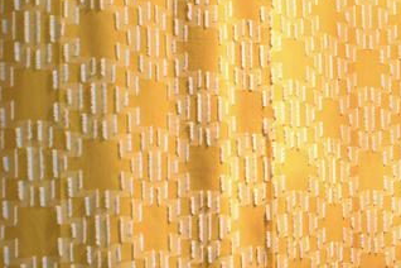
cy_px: 214
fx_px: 646
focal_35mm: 58
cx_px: 514
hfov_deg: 28.6
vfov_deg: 23.0
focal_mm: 12
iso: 200
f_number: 4
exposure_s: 1/60
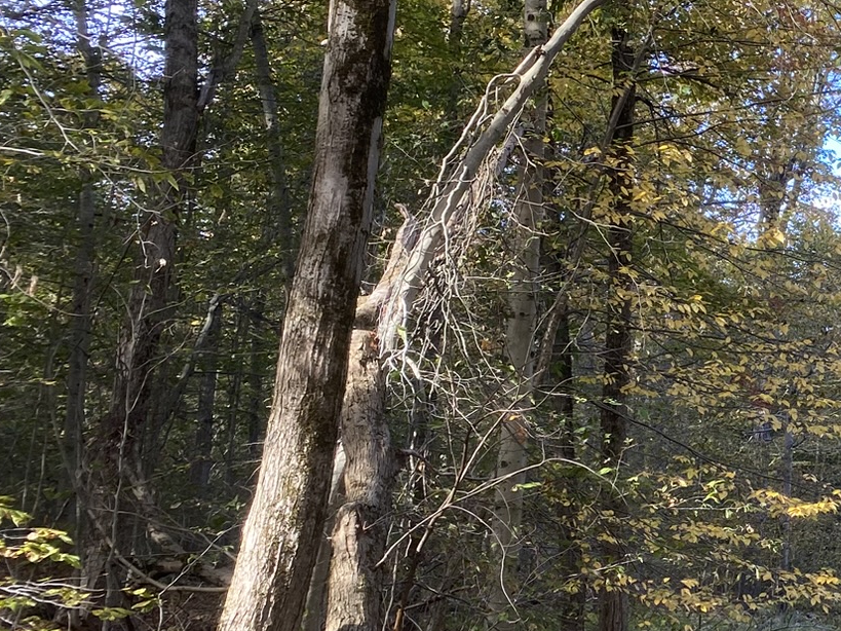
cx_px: 1040
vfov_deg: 22.5
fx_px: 1579
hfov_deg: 26.2
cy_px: 411
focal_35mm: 65
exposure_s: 1/121
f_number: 1.8
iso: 40
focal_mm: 4.25
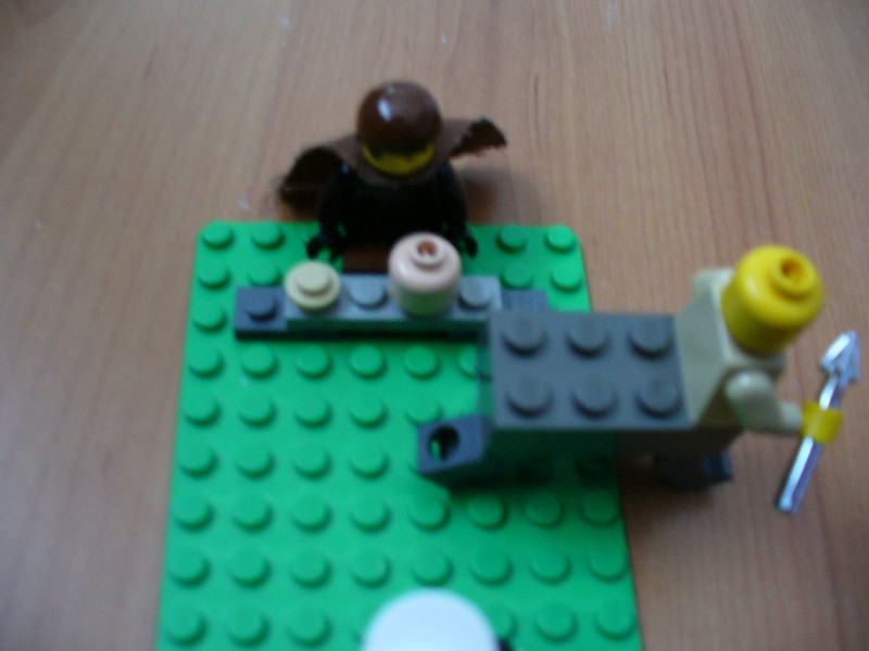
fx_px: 929
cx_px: 434
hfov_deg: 50.1
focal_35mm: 37
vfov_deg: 38.7
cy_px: 326
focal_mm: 6.1
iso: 200
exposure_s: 1/8
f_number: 2.8
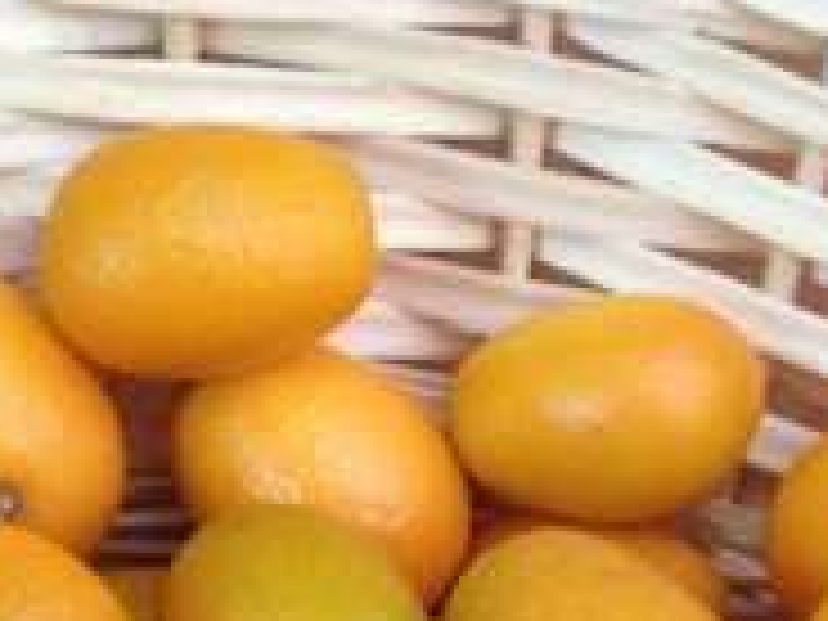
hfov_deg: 17.1
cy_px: 940
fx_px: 2727
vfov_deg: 12.3
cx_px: 153
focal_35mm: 114
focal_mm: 4.28
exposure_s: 1/20
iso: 200
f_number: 2.4
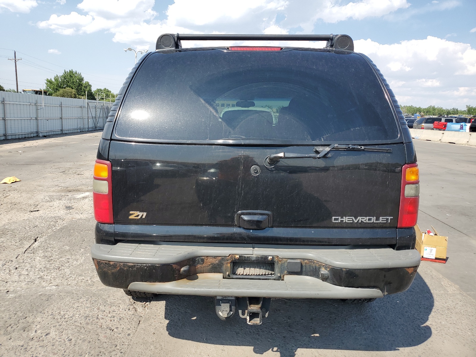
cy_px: 178
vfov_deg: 53.1
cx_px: 238
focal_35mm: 26
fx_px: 358
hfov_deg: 67.3
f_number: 1.5
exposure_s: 1/2000
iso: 50
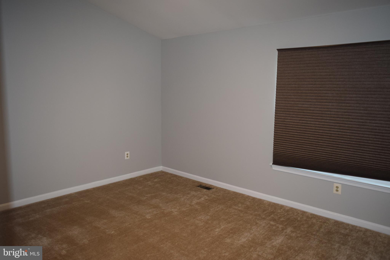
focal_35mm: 27
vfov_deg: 47.9
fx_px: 292
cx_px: 195
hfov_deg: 67.4
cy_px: 130
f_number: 4
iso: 800
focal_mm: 18
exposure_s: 1/80
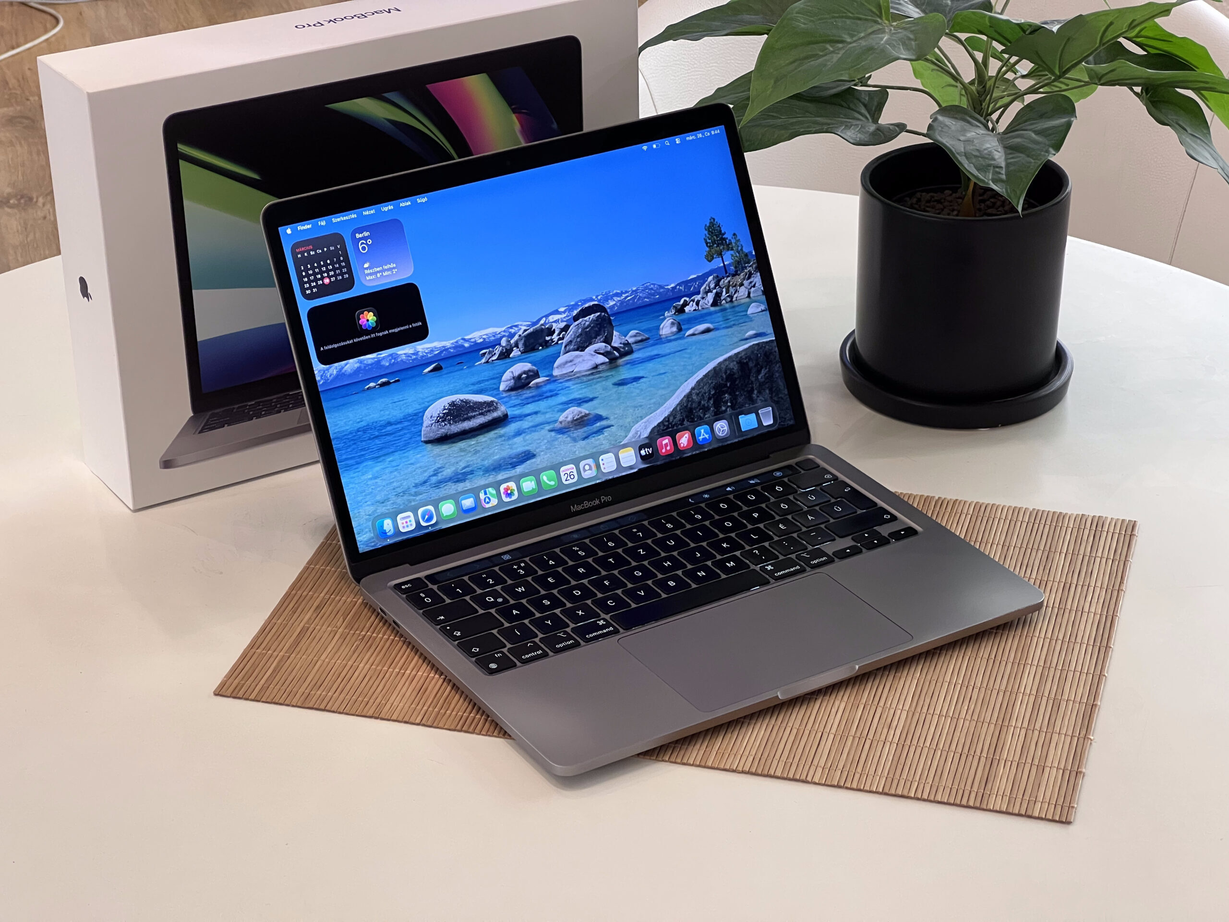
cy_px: 461
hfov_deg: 25.3
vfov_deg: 19.1
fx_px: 2734
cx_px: 614
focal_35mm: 77
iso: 200
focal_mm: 9
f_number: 2.8
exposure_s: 1/49
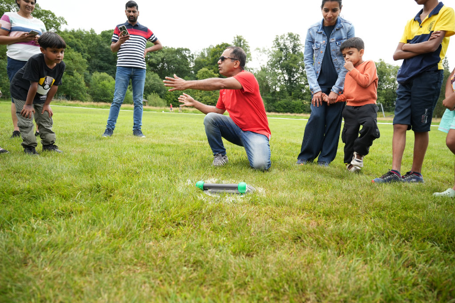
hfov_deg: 73.8
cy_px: 152
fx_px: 303
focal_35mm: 24
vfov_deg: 53.1
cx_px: 228
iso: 400
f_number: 4
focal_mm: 24
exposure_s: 1/800
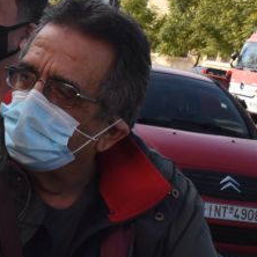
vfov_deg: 16.8
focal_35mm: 103
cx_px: -95
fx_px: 865
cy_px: 68
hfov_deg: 15.9
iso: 1000
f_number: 11
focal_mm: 28
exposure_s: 1/500
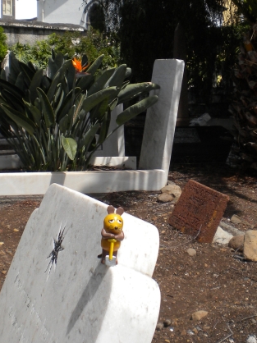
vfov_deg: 28.8
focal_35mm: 67
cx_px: 111
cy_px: 120
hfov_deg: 21.9
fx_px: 664
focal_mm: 6.3
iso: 80
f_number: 4.6
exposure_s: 1/896
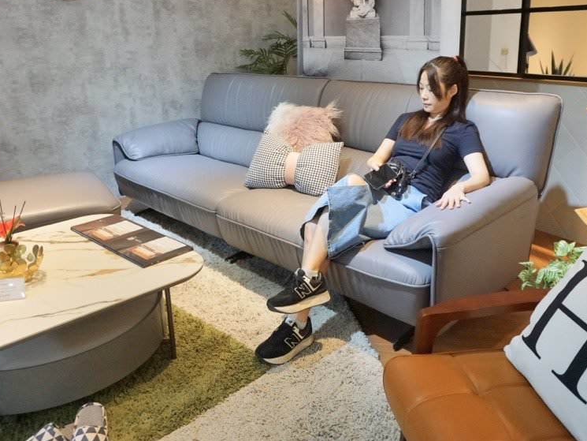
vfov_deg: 45.2
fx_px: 526
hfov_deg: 58.3
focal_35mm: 31
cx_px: 318
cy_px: 179
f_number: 4
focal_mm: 16
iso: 1250
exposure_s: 1/160
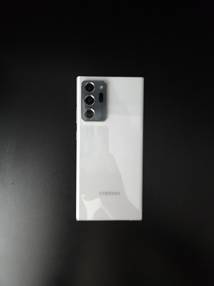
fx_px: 190
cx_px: 107
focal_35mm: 23
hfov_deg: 58.9
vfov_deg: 73.9
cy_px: 143
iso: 320
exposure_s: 1/60.2
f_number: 1.8
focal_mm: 5.4
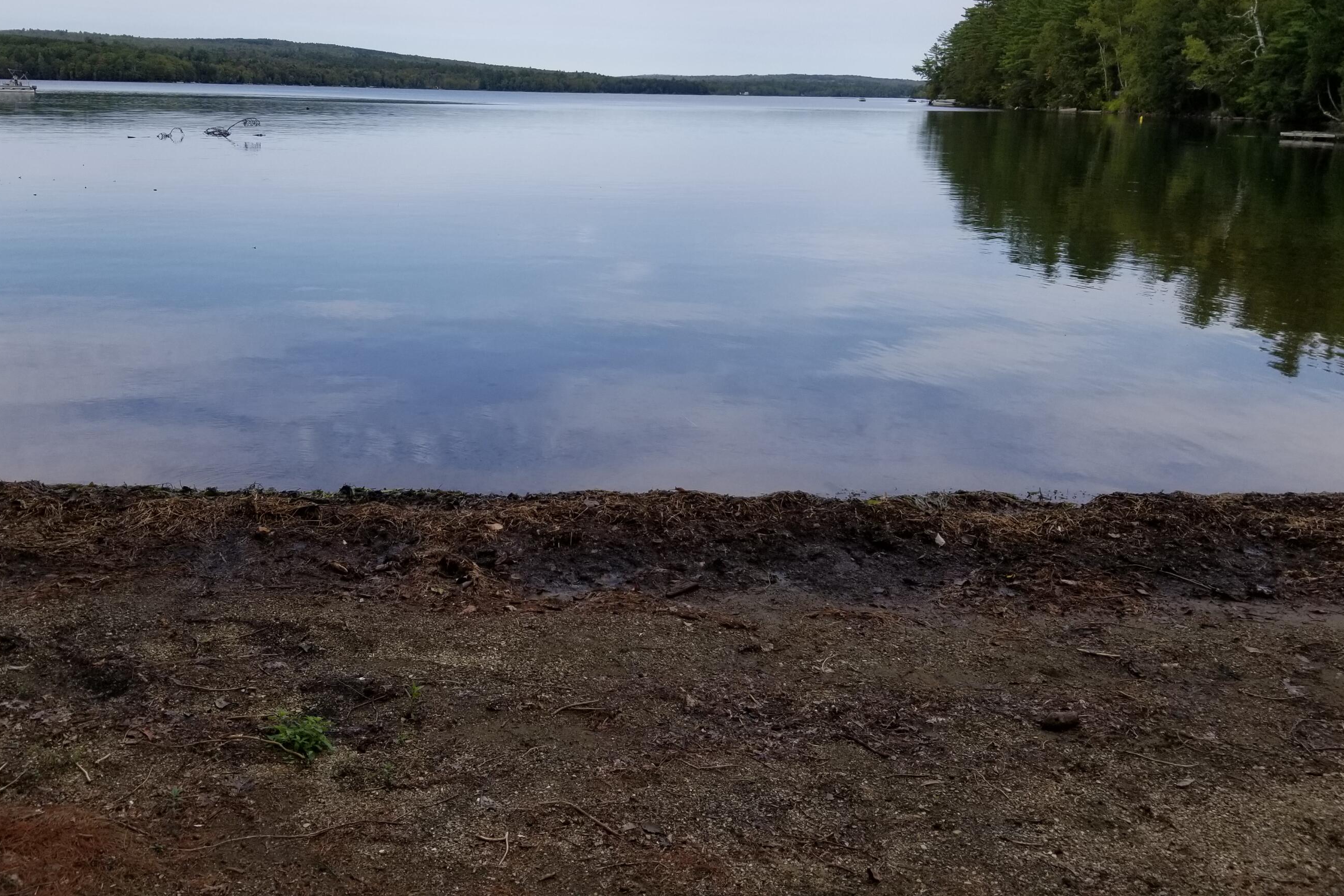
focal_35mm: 31
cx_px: 583
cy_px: 319
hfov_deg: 60.1
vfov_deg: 41.9
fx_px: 1157
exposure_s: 1/1712
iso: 50
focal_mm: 4.25
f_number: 1.7
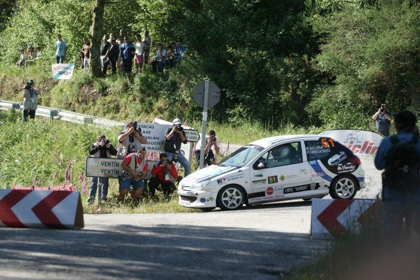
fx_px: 2100
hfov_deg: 11.4
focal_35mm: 180
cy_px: 140
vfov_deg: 7.6
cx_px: 210
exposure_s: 1/1600
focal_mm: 180
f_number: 5.6
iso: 800
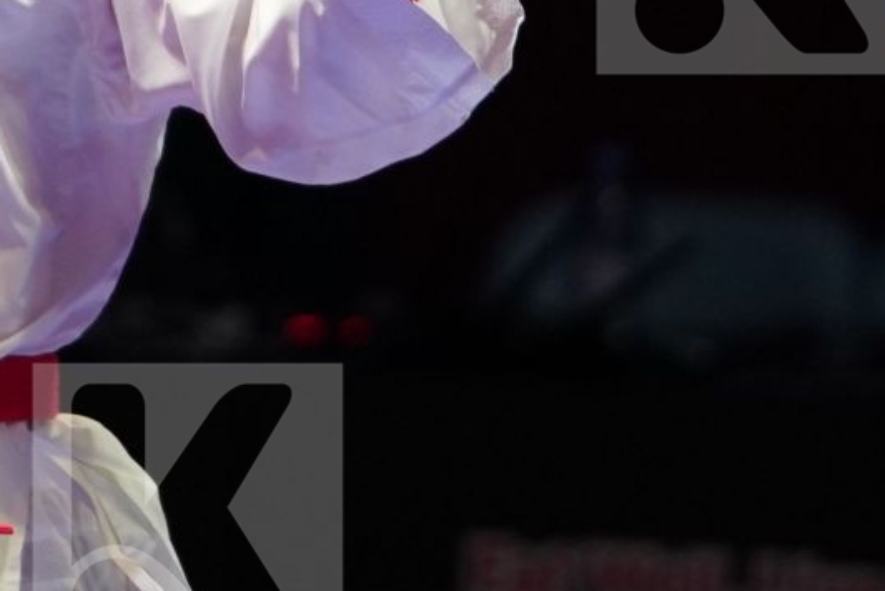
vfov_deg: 1.4
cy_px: -77
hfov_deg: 2.1
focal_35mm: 1004
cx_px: 188
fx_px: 24687
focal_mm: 198
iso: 2000
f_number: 2.8
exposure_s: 1/1000
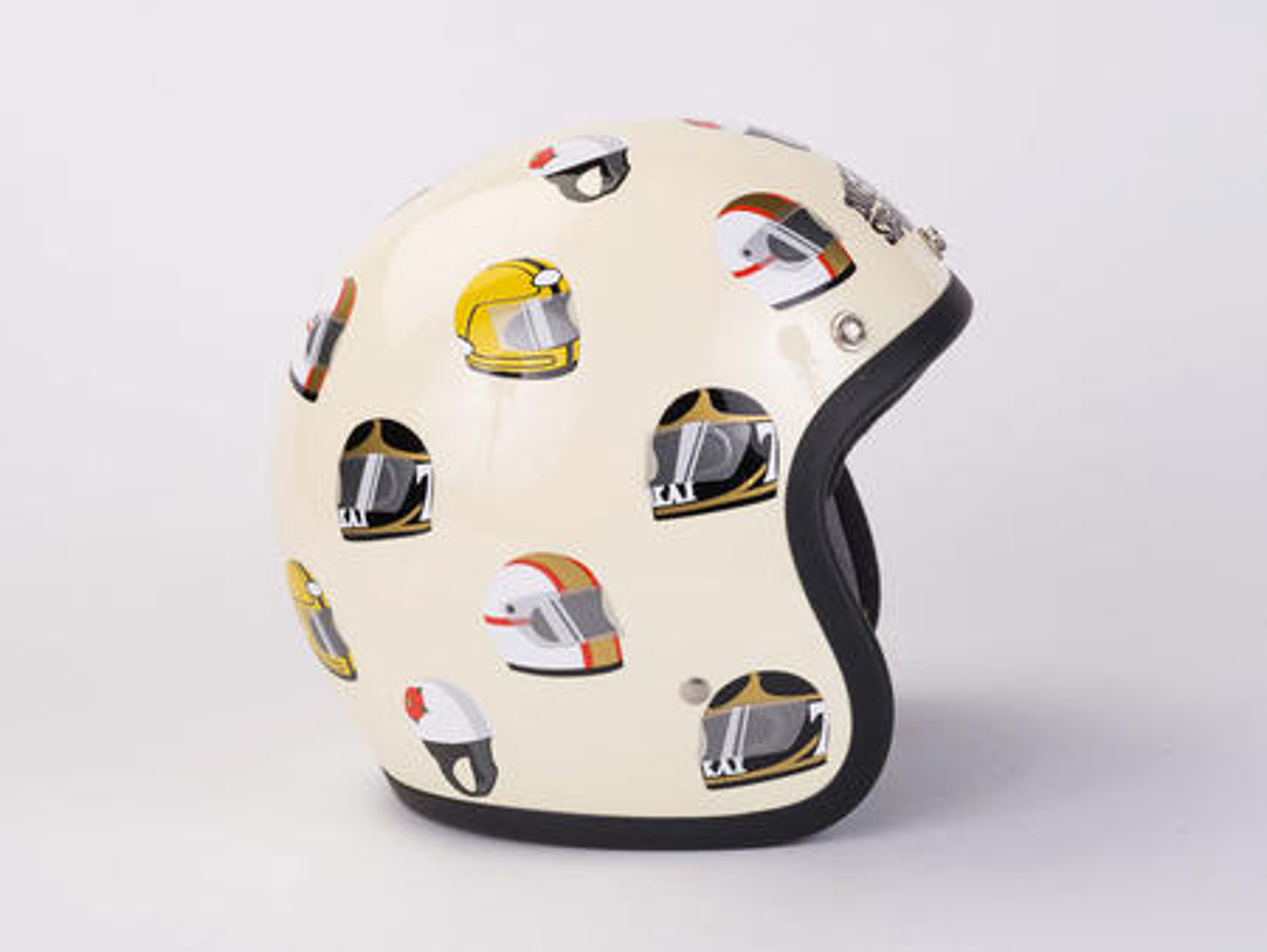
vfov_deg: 45.5
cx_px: 634
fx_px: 1135
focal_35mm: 31
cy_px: 476
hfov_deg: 58.3
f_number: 2.4
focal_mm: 3.3
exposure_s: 1/33
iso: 50
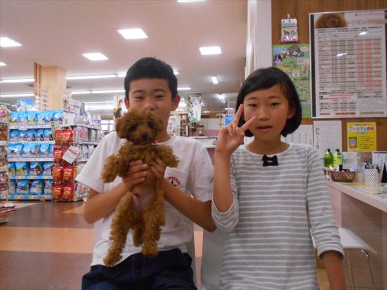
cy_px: 145
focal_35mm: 30
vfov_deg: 46.8
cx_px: 194
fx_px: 335
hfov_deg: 60.0
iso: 800
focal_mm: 5.1
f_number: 3.4
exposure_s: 1/160
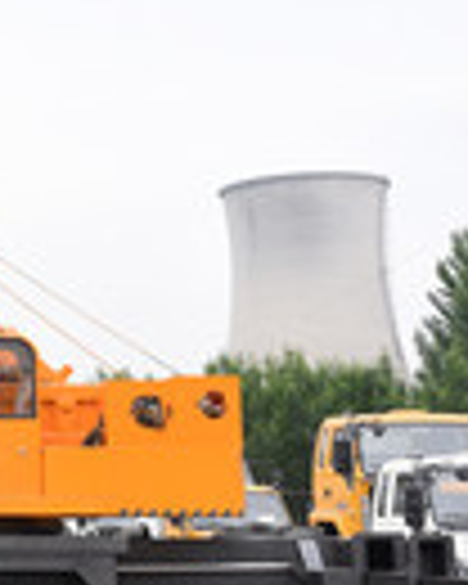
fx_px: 1749
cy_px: 232
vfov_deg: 19.0
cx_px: -243
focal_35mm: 101
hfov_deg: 14.2
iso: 200
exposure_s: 1/200
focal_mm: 35
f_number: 8
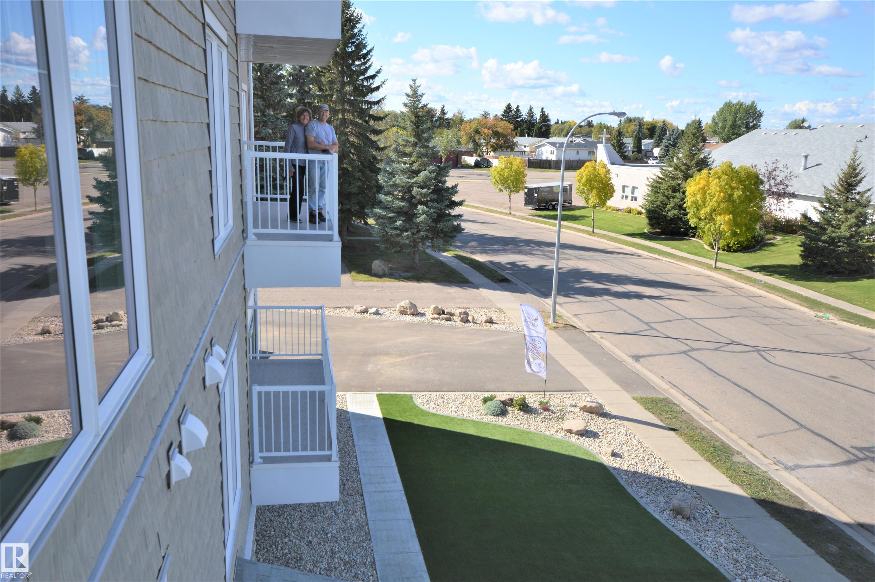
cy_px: 291
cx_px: 438
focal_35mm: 30
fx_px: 728
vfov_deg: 43.5
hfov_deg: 62.0
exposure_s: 1/200
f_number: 7.1
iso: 100
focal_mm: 20
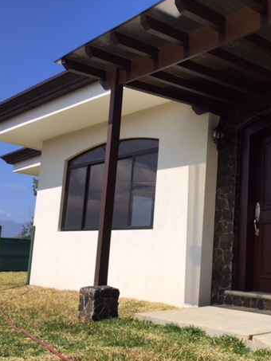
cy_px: 186
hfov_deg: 33.8
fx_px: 428
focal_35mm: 41
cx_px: 228
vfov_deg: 45.8
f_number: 2.2
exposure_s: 1/2198
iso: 32
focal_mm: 4.15
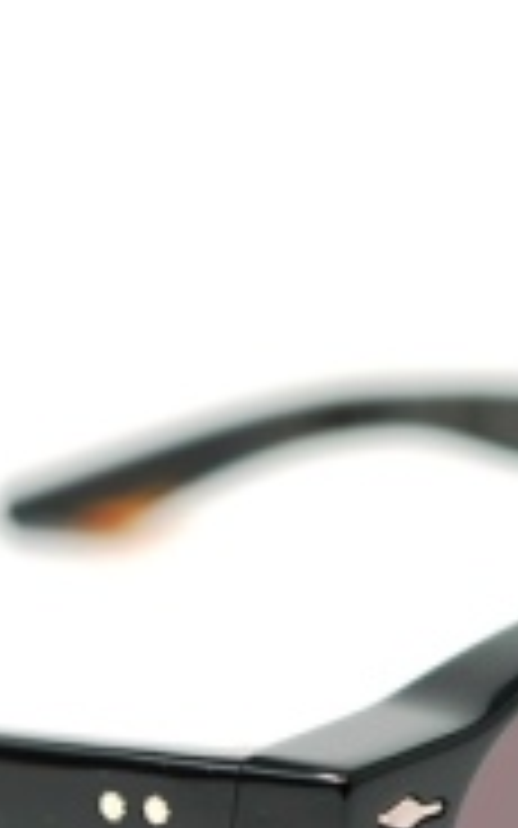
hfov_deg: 7.4
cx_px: 108
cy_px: 580
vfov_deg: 11.8
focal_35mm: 177
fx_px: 3998
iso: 160
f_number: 2.8
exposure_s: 1/50
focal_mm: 50
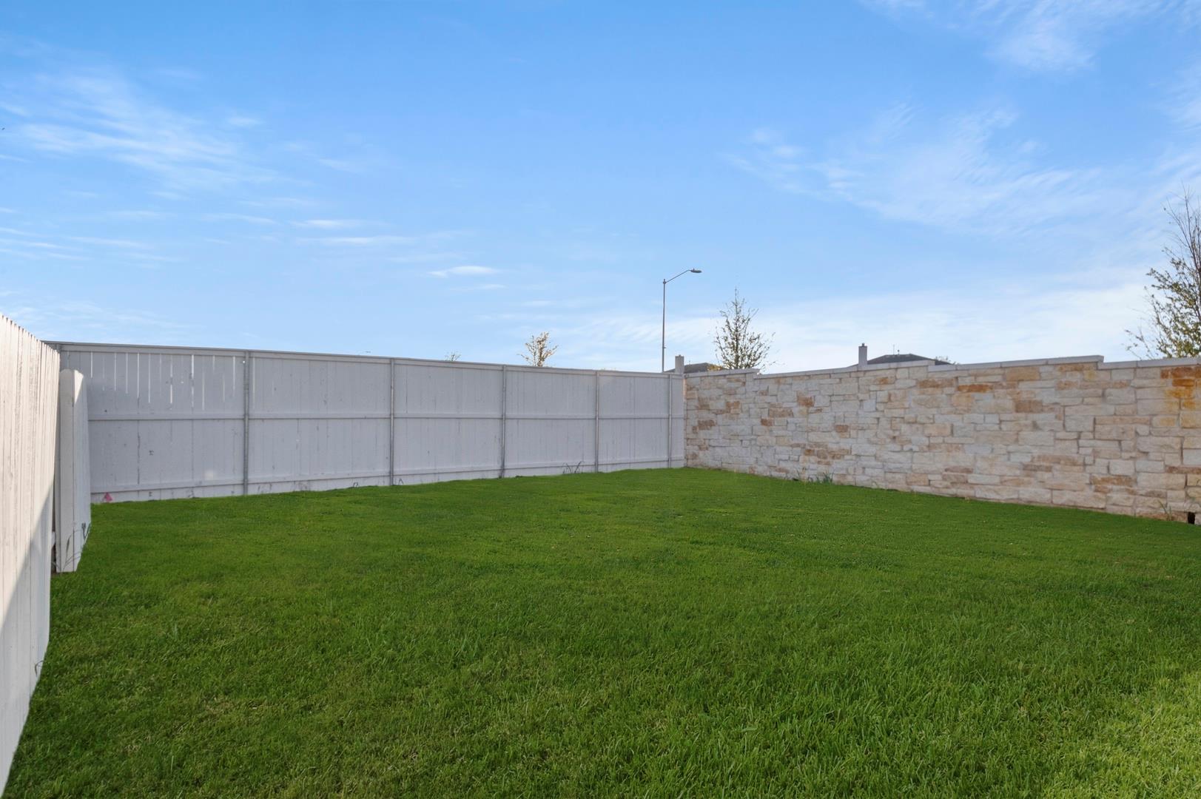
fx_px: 1200
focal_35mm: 36
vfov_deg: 36.8
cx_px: 600
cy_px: 400
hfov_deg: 53.2
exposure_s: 1/1250
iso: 400
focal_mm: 24
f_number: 8
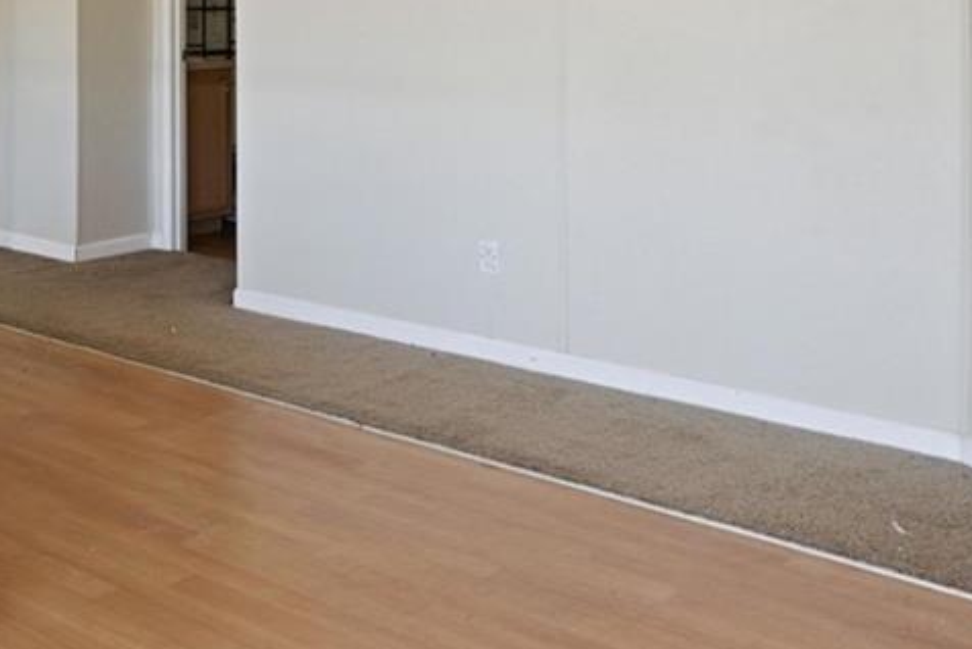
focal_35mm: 47
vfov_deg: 27.0
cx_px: -147
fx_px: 1270
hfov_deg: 34.8
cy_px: -13
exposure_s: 1/1250
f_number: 8
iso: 400
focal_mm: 14
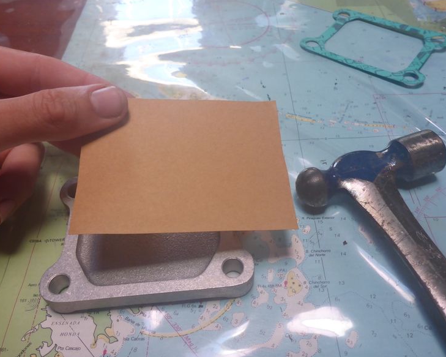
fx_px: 396
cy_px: 179
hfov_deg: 58.8
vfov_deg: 48.5
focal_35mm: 30
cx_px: 227
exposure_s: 1/60
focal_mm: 4.9
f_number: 3.3
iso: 200
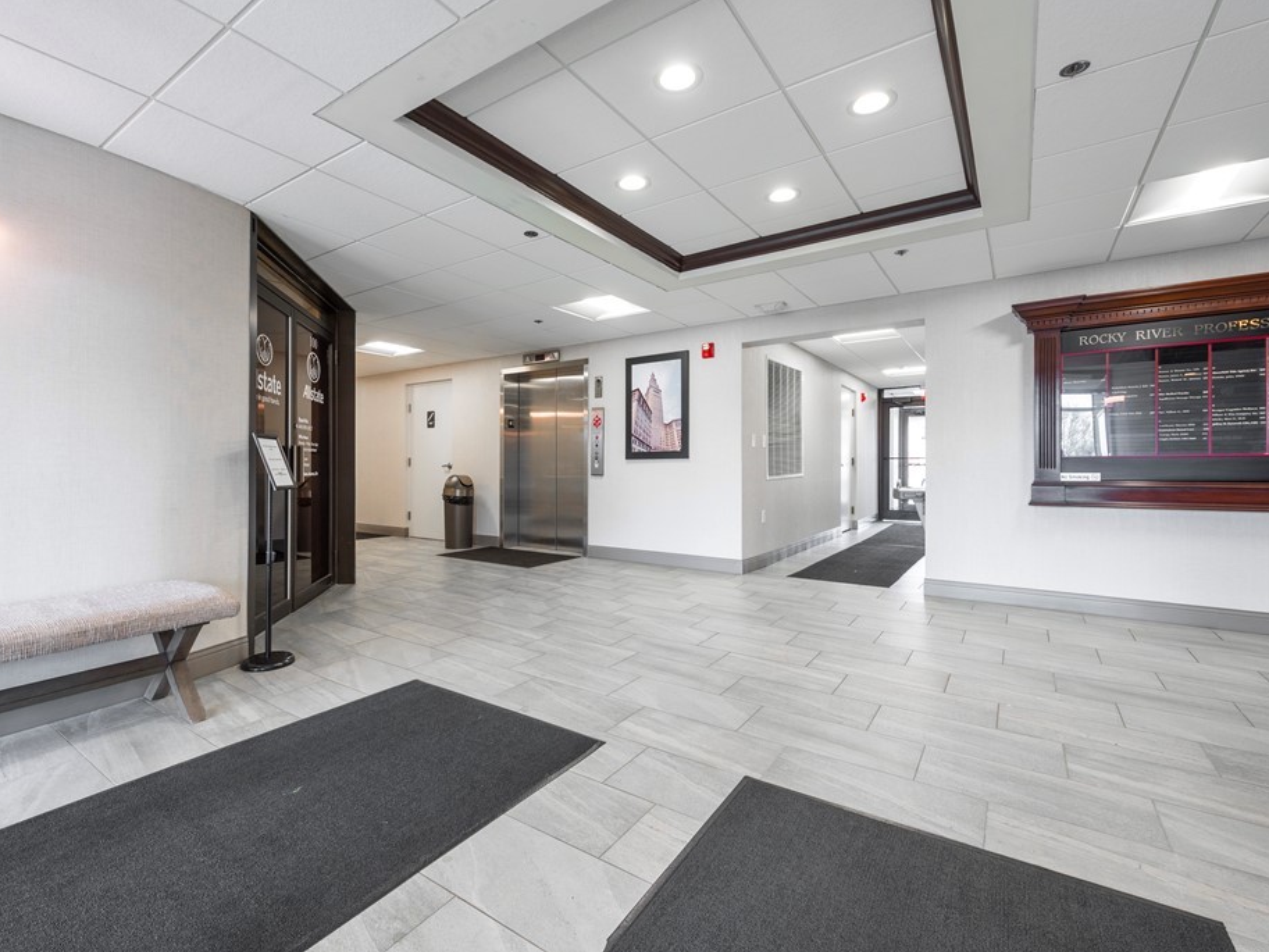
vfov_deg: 78.1
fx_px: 587
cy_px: 453
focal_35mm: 16
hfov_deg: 94.3
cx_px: 586
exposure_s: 1/15
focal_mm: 14
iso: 200
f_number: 9
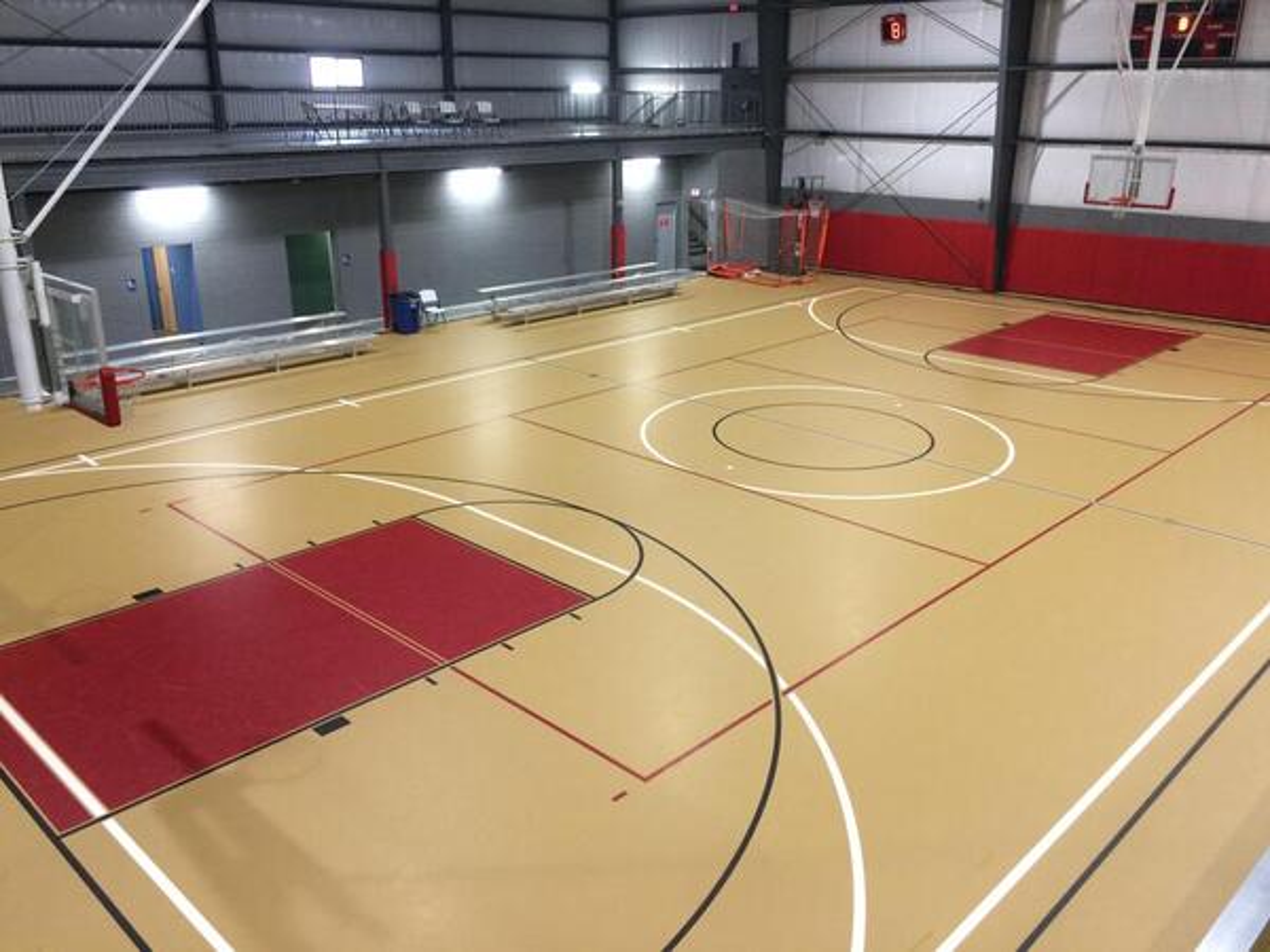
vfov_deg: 48.2
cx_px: 635
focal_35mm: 29
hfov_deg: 61.7
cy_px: 476
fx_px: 1064
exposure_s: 1/30
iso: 125
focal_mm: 4.15
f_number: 2.2
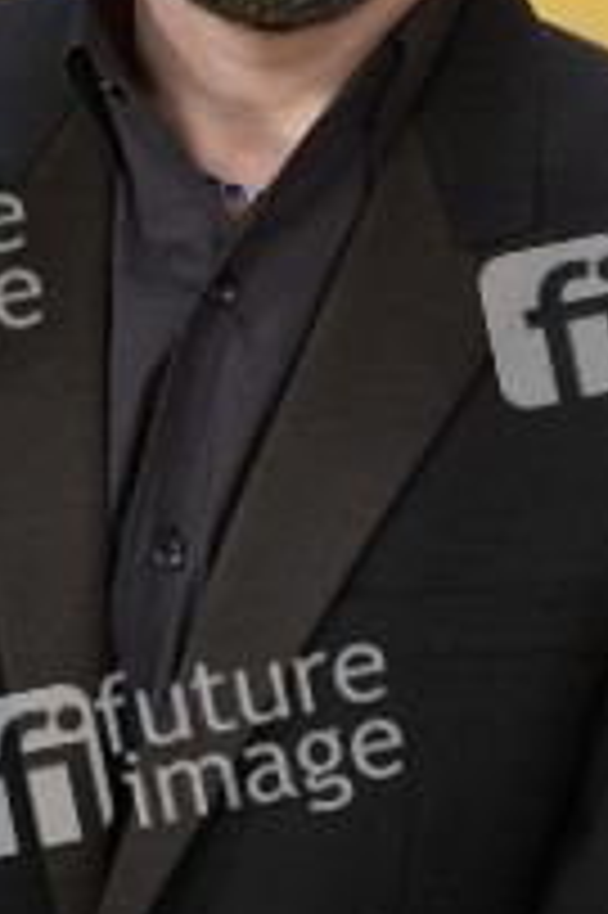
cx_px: 304
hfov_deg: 4.0
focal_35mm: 345
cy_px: 77
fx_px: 8754
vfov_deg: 6.0
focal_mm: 175
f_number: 6.3
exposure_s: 1/250
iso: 2500
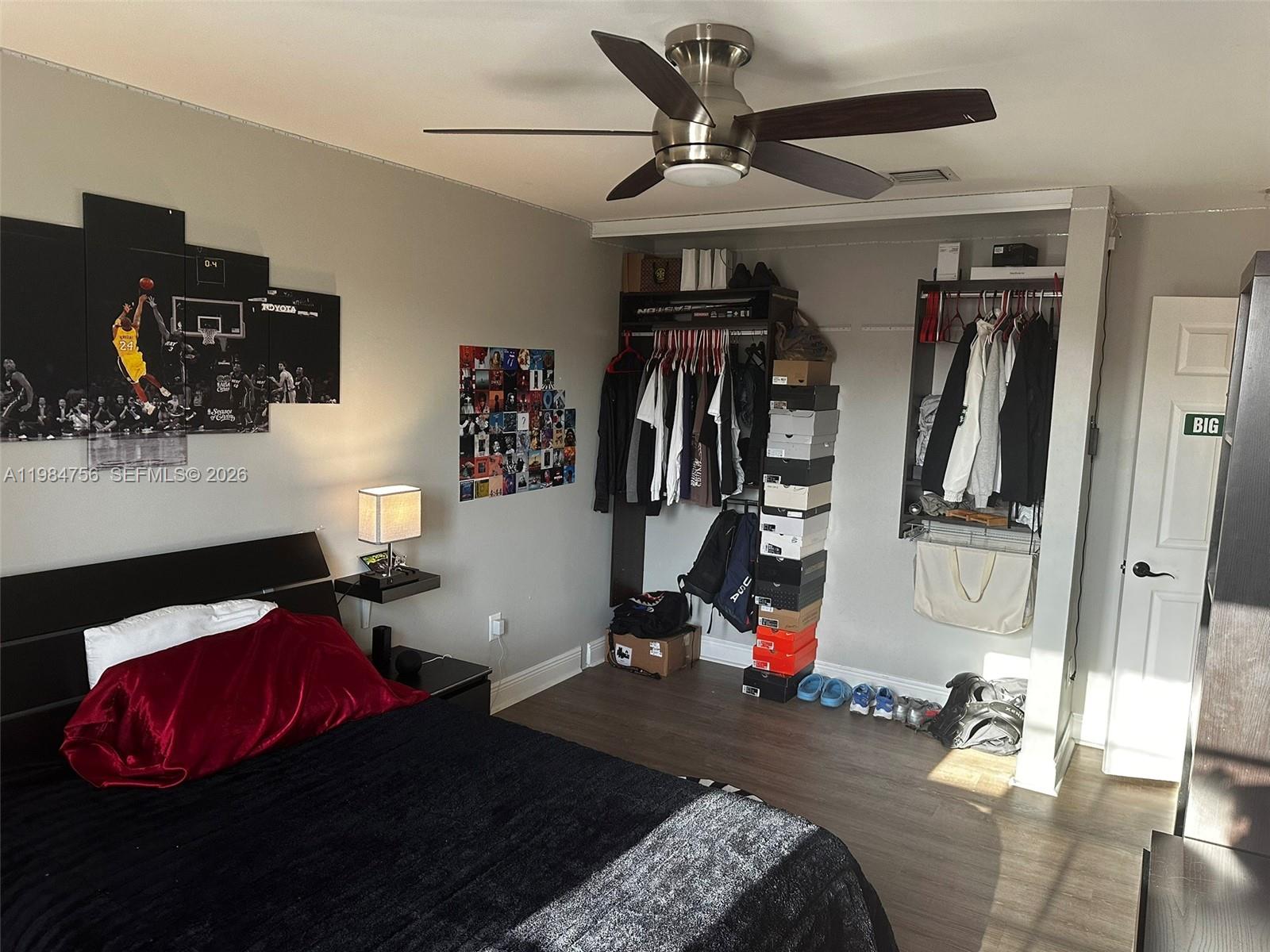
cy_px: 476
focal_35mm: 24
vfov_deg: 56.8
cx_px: 635
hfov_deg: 71.6
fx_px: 881
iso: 250
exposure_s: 1/113
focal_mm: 6.86
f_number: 1.78
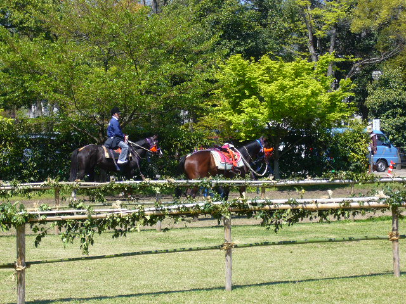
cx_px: 203
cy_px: 152
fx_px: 1208
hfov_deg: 19.1
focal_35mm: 103
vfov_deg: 14.4
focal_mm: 17
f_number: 4.9
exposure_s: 1/200
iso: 80
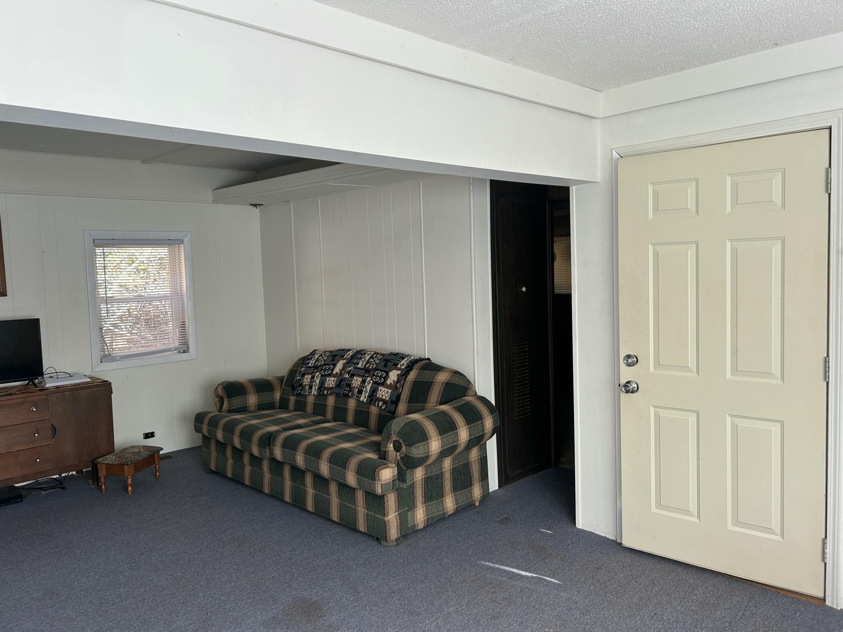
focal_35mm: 26
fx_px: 633
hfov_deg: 67.3
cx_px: 422
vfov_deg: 53.1
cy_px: 316
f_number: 1.5
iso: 50
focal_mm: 5.7
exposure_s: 1/121
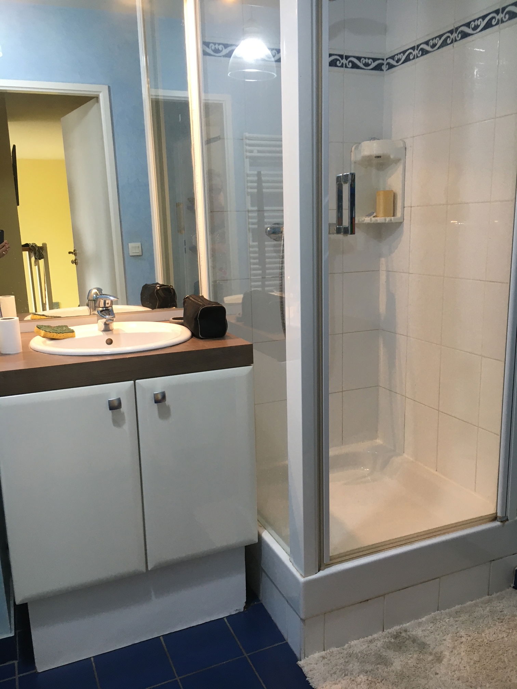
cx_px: 258
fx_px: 577
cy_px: 344
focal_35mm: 29
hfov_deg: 48.2
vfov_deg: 61.7
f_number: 2.2
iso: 80
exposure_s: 1/33
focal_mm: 4.15
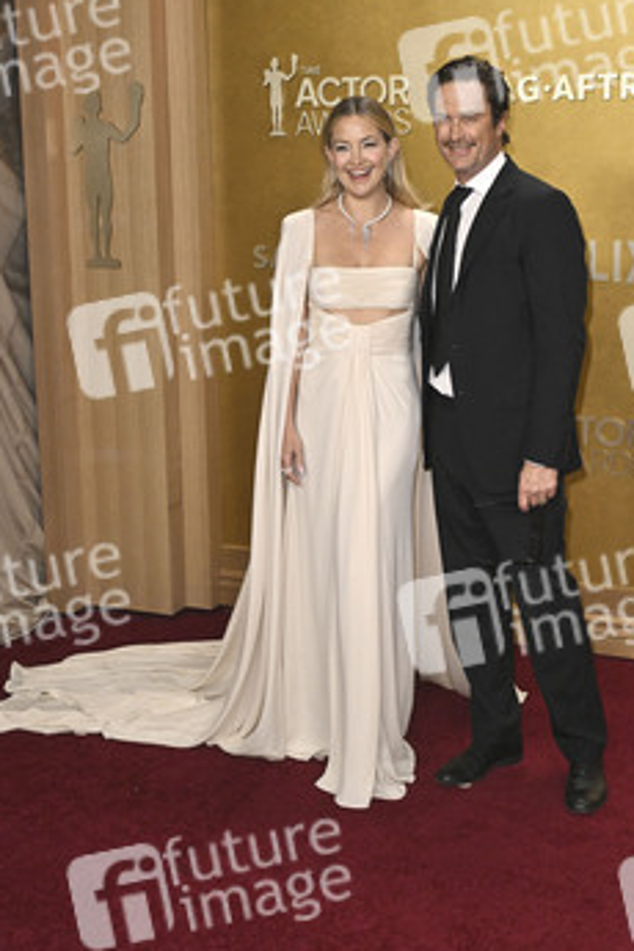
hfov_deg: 30.5
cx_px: 289
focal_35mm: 44
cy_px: 471
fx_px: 1162
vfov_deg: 44.5
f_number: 6.3
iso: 2500
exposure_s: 1/320
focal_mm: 38
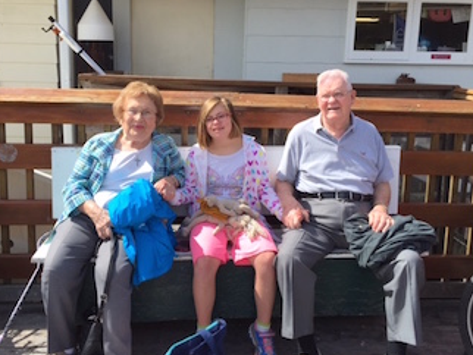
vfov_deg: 39.6
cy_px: 150
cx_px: 216
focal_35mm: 36
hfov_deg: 51.3
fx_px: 492
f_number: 2.2
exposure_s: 1/1199
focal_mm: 4.15
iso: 32
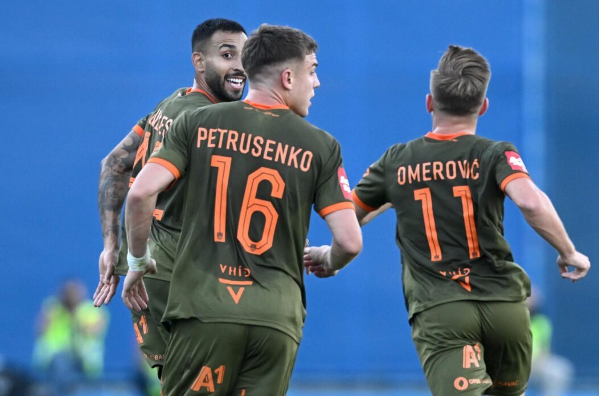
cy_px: 198
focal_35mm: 400
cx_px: 300
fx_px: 6640
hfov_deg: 5.2
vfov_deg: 3.4
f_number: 4
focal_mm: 400
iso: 2000
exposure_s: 1/1250
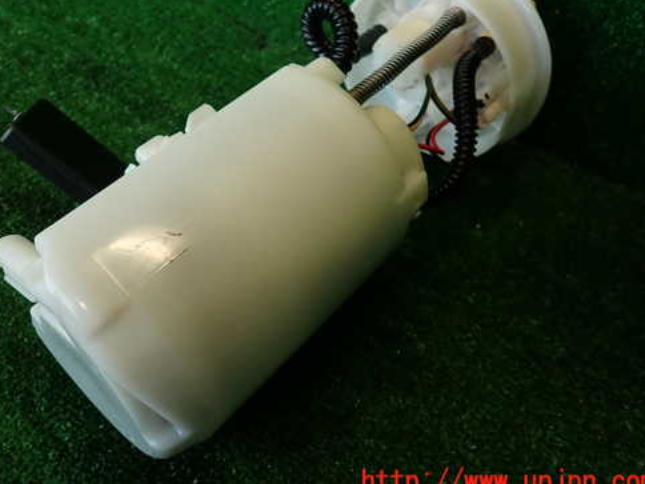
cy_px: 199
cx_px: 263
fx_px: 578
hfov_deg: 58.0
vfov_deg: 45.2
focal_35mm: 31
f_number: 2
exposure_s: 1/100
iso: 100
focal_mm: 4.5
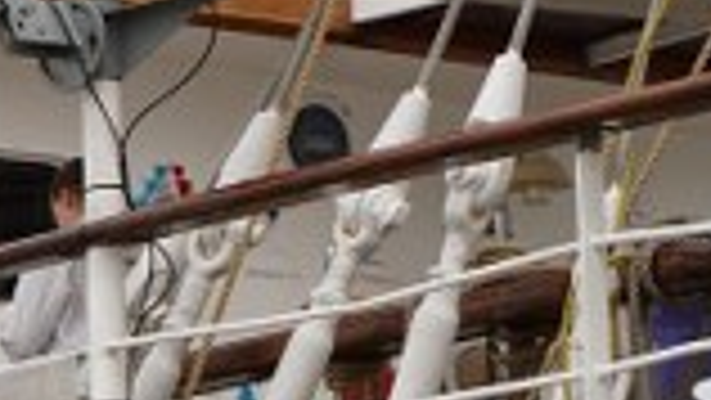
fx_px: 5771
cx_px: -922
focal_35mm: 306
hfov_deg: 6.7
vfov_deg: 4.0
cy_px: 537
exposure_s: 1/3200
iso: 400
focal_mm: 45
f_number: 2.8
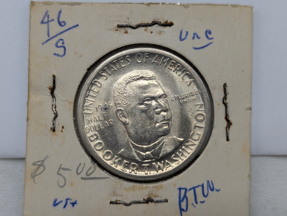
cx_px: 144
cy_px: 108
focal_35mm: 49
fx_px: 407
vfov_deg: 29.8
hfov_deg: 38.9
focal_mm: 6.9
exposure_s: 1/338
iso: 19
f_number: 1.68
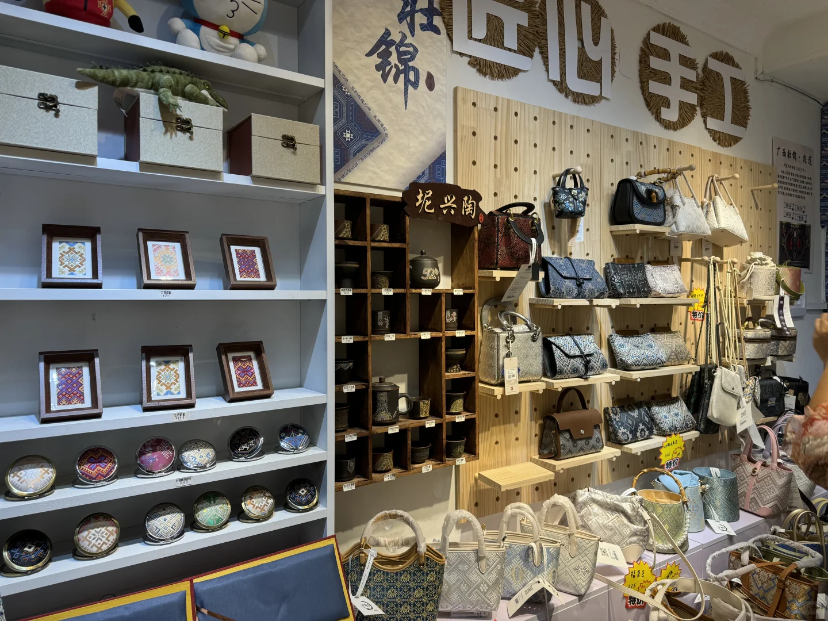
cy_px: 310
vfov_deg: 56.8
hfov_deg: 71.6
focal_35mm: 24
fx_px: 574
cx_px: 414
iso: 64
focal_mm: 6.86
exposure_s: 1/187
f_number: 1.78
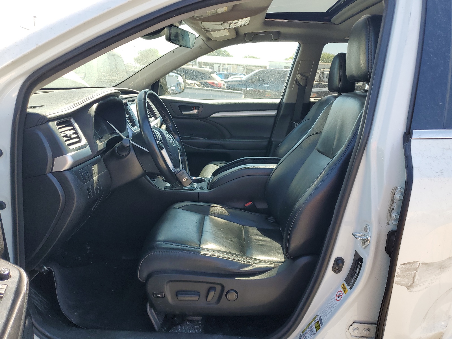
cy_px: 170
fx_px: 339
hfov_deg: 67.3
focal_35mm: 26
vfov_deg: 53.1
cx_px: 226
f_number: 1.5
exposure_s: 1/500
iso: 50
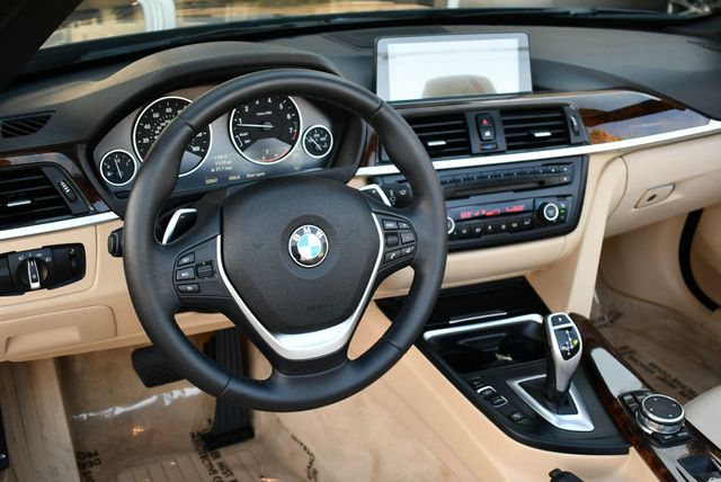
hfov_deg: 44.5
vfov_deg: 30.6
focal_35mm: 44
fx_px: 882
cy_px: 241
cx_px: 360
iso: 450
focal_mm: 22
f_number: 3.8
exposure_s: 1/250
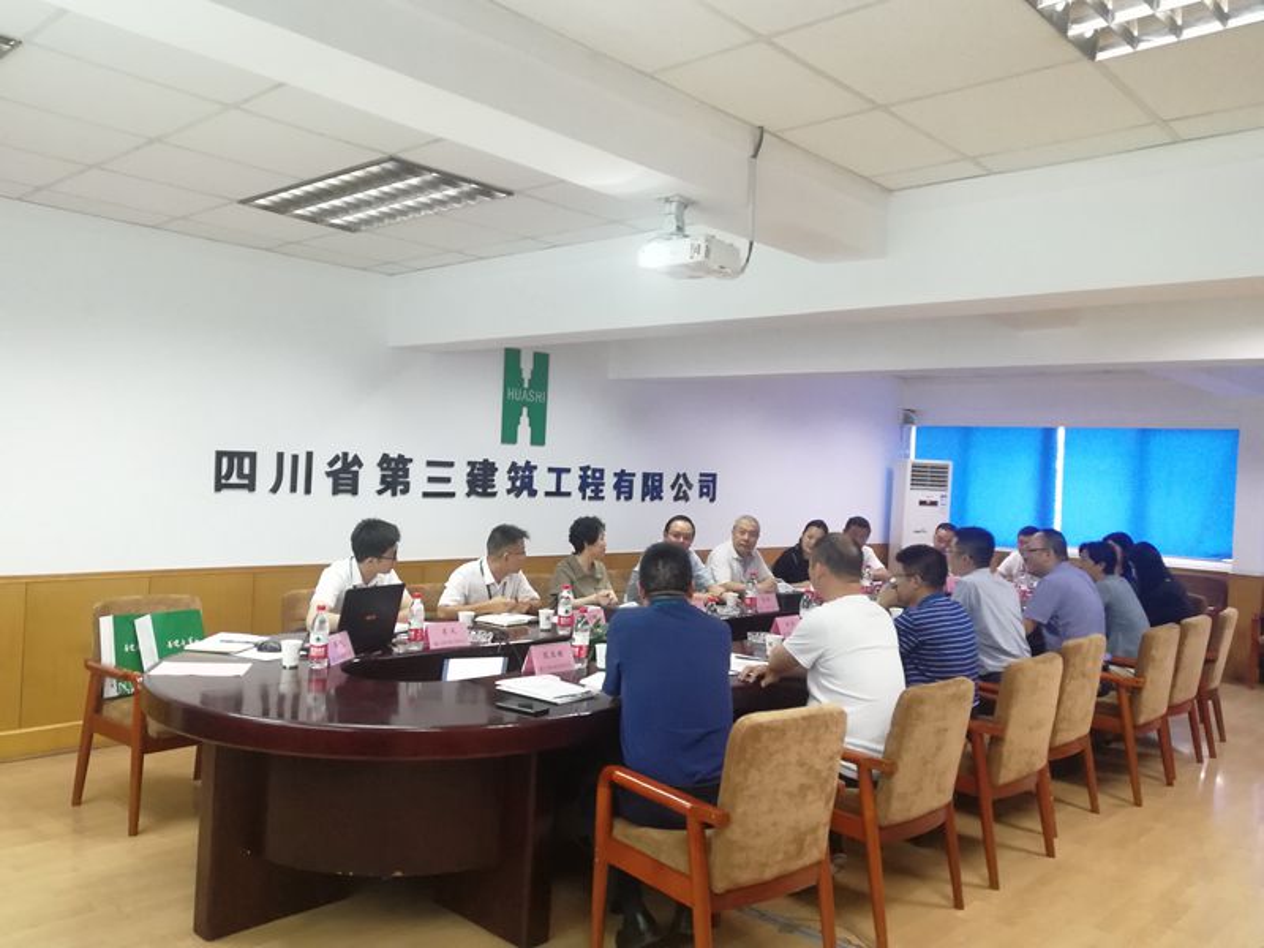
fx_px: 986
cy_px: 474
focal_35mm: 27
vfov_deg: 51.4
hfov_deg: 65.3
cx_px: 632
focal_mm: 3.83
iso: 320
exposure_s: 1/25
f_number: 1.8
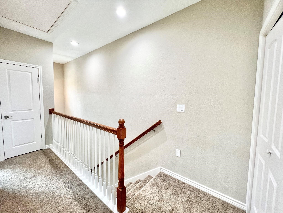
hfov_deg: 106.2
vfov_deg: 89.9
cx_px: 142
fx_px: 106
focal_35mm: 13
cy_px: 106
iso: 125
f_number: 1.8
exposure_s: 1/60
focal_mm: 1.57
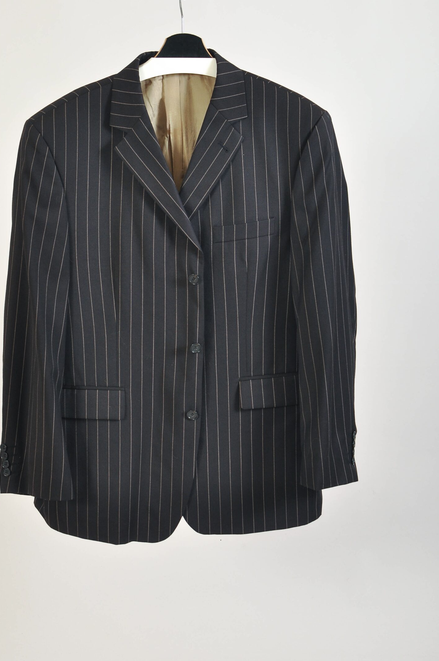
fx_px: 1148
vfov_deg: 32.1
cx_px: 204
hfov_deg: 21.6
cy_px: 319
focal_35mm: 63
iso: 200
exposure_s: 1/160
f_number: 5.6
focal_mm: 35
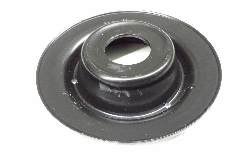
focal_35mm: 34
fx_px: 231
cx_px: 124
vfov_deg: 37.2
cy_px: 87
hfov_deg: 56.7
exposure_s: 1/15
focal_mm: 3.4
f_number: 2.4
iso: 1000
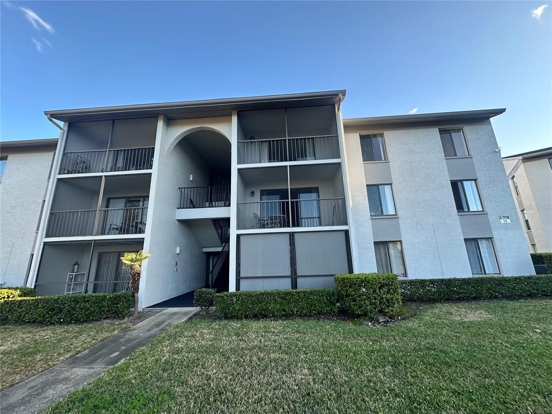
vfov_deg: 85.7
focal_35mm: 14
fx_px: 223
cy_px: 207
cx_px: 276
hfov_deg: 102.1
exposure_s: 1/190
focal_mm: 2.22
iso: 40
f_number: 2.2
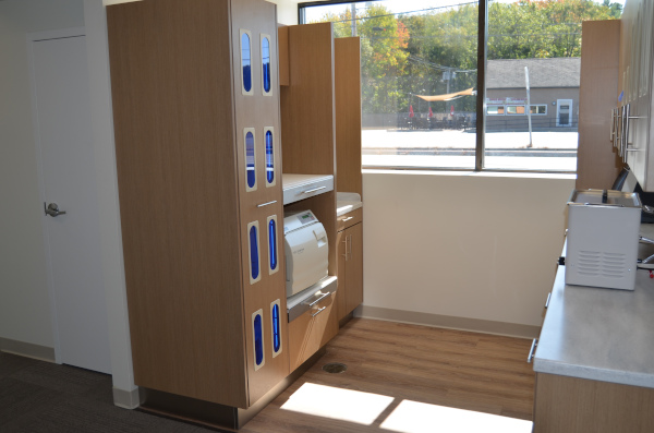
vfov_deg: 39.8
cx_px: 327
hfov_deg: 57.3
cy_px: 216
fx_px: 598
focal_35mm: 33
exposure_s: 1/200
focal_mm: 22
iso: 100
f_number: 4
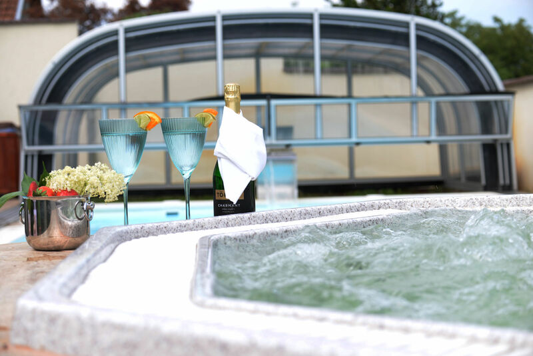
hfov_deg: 28.8
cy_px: 178
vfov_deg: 19.5
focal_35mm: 70
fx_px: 1037
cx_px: 266
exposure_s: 1/125
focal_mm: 70
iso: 100
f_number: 6.3
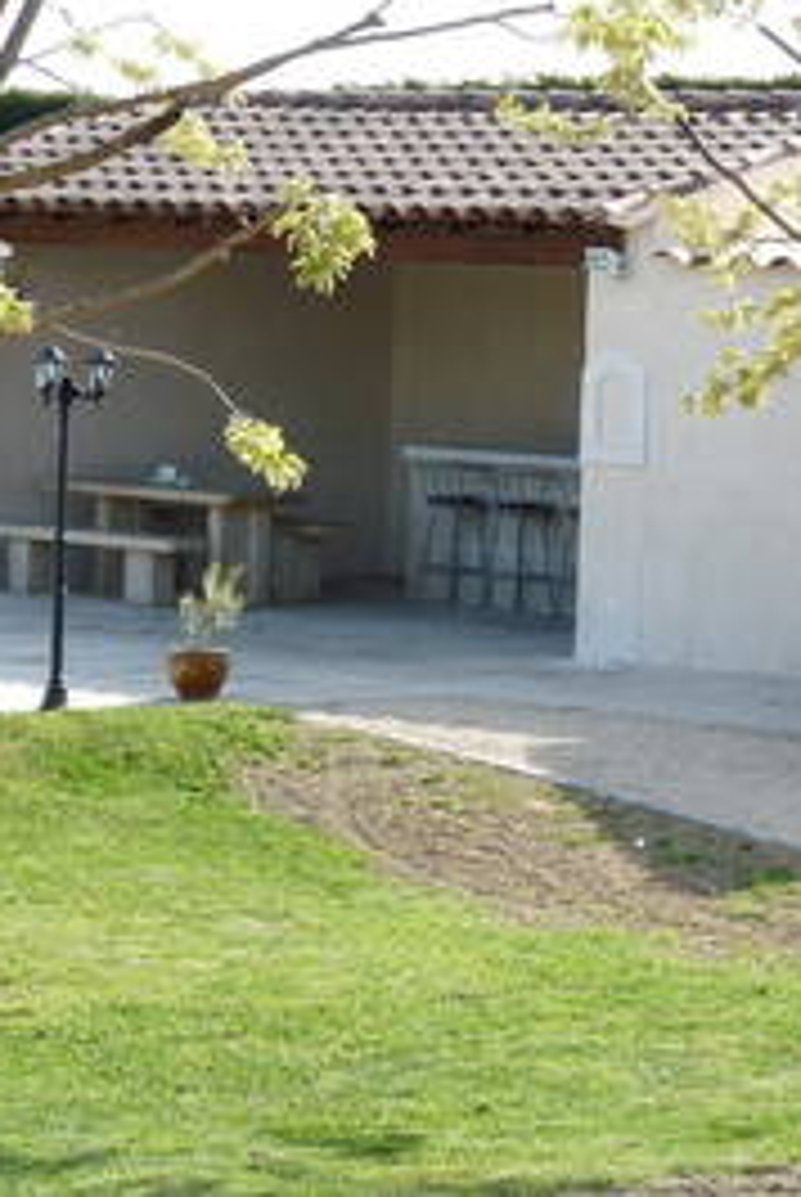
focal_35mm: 156
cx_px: 626
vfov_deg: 13.1
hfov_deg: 8.8
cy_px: 594
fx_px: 5193
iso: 100
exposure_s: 1/200
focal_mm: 16.7
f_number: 4.5
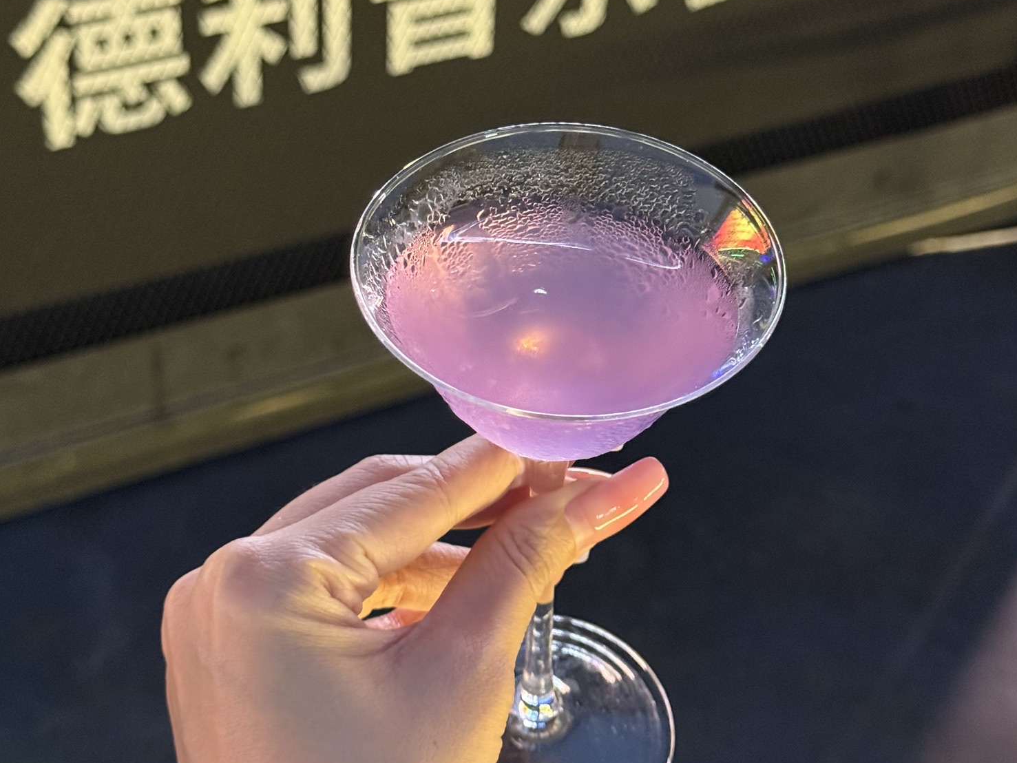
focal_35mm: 65
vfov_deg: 22.5
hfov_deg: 29.8
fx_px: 1910
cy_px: 282
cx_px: 516
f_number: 1.78
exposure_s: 1/25
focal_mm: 6.76
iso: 640
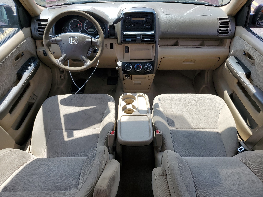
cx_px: 132
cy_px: 98
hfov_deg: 67.3
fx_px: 198
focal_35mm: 26
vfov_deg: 53.1
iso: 50
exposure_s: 1/1250
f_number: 1.5
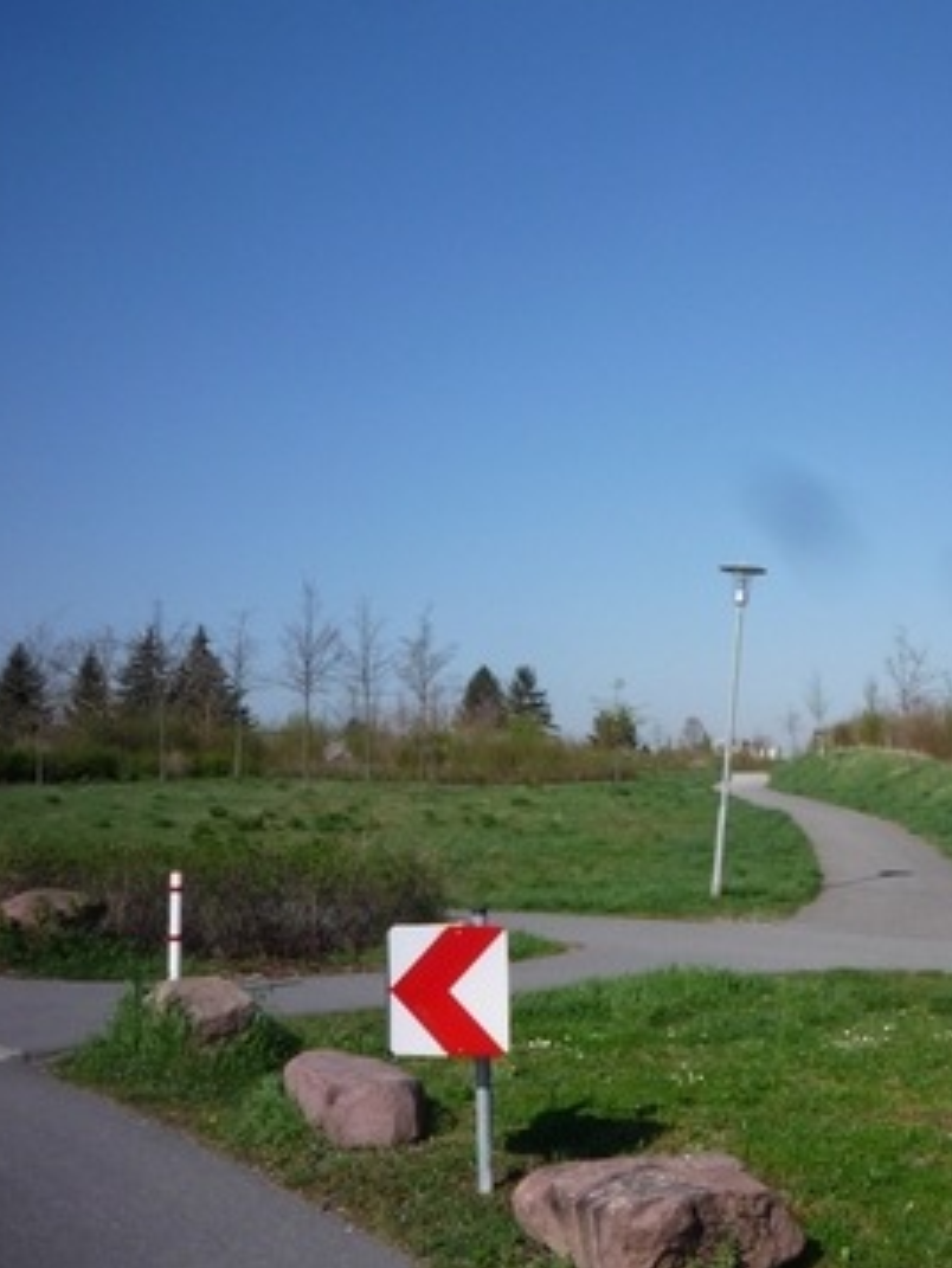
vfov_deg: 43.8
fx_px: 1576
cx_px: 806
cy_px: 636
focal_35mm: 43
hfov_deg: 32.4
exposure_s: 1/500
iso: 100
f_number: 5.6
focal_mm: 5.2
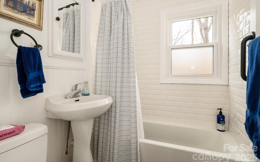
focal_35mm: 19
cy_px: 79
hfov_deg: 89.4
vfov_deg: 63.5
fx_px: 131
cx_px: 132
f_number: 8
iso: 200
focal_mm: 17.5
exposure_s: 1/60
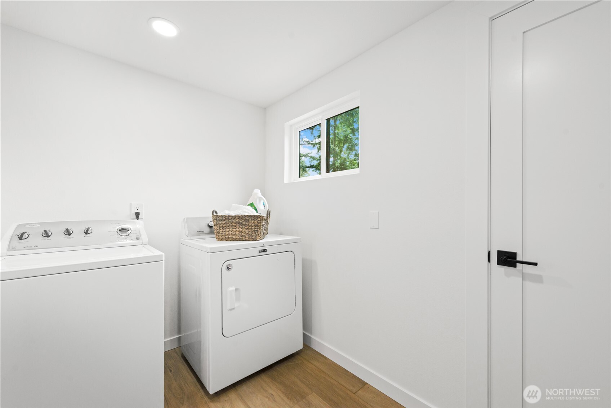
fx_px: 238
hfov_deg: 104.2
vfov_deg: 81.2
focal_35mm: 14
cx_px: 306
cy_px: 204
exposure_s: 1/25
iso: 640
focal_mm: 14
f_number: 7.1
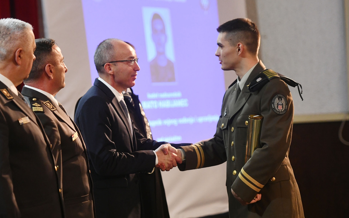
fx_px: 1531
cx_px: 149
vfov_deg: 8.1
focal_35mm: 161
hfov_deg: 13.0
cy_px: 143
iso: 2000
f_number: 2.8
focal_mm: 120
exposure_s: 1/200
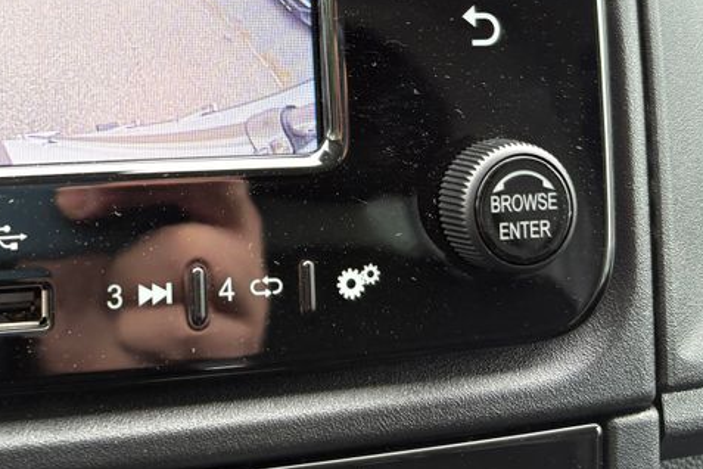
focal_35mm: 58
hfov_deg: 33.2
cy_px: -41
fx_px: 1133
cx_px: 108
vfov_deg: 22.2
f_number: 1.6
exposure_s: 1/227
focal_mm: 5.96
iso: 64
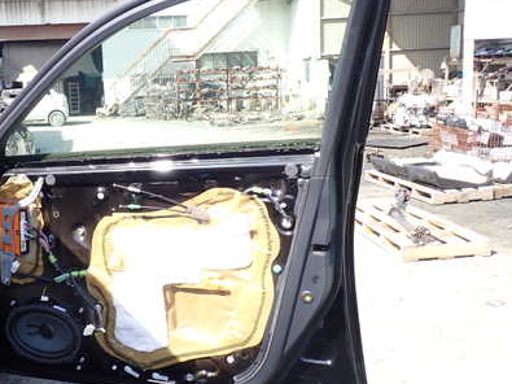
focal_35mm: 38
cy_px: 163
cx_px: 150
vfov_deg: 37.6
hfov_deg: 47.7
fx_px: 562
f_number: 2.8
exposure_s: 1/250
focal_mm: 4.5
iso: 100
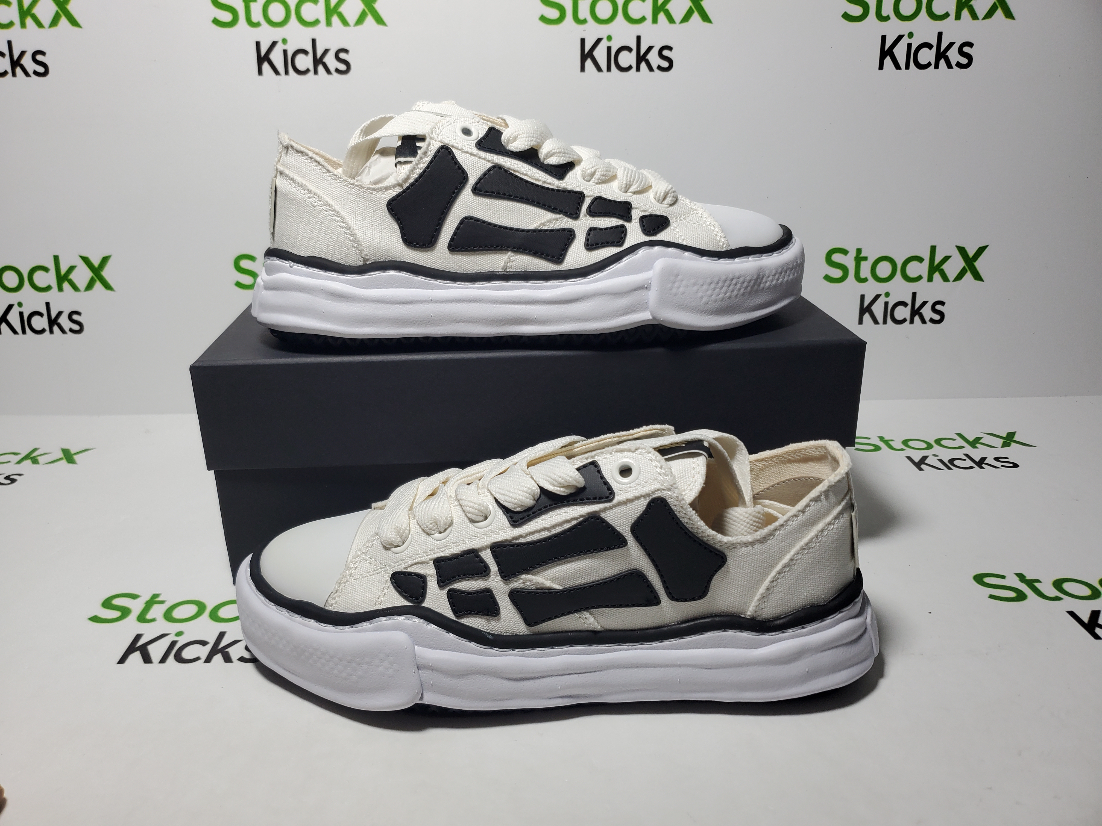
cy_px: 413
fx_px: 828
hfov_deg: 67.3
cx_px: 551
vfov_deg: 53.1
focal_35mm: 26
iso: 50
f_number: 1.5
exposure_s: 1/547
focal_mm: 4.3
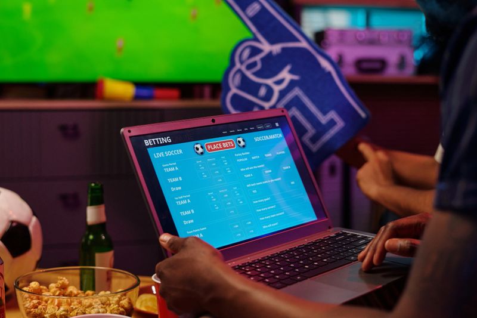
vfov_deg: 23.4
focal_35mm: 58
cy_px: 159
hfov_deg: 34.5
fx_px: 768
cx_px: 238
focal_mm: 58
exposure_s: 1/160
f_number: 3.2
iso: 1600
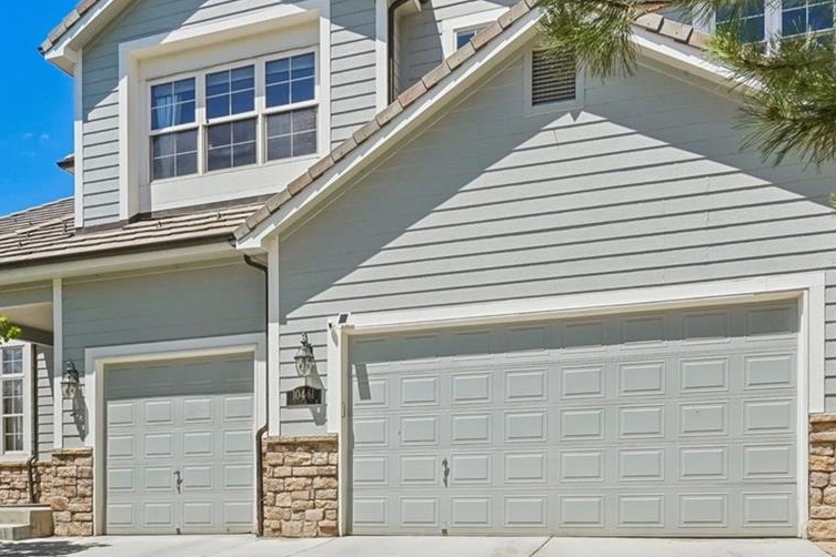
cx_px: 326
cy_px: 341
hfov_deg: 53.9
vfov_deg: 37.6
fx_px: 814
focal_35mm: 35
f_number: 8
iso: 400
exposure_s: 1/1000
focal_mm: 11
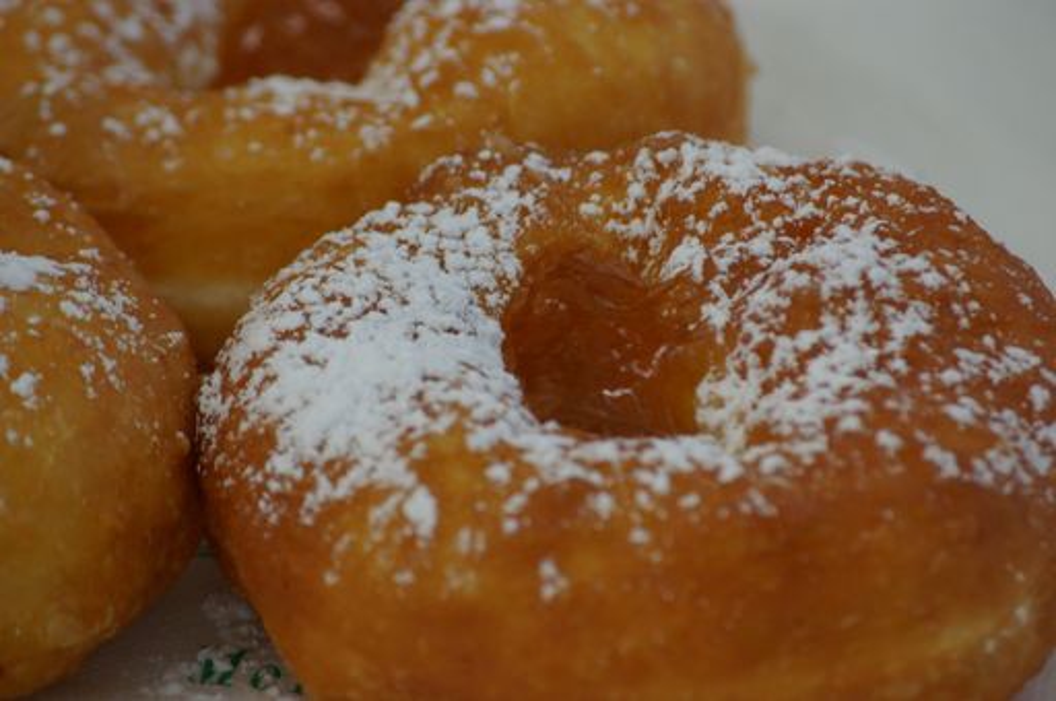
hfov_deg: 8.6
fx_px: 7031
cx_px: 528
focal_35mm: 240
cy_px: 350
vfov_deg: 5.7
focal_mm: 160
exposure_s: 1/125
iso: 400
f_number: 8
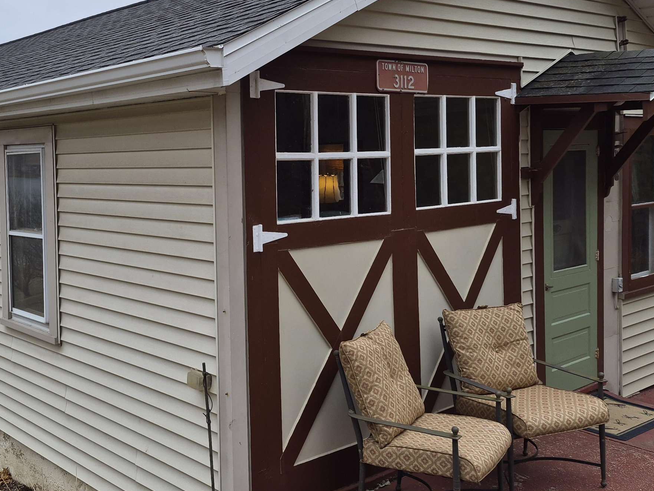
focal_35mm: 40
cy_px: 193
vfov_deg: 35.8
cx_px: 196
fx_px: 756
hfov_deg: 45.8
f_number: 1.8
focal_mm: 5.4
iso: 80
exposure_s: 1/1260
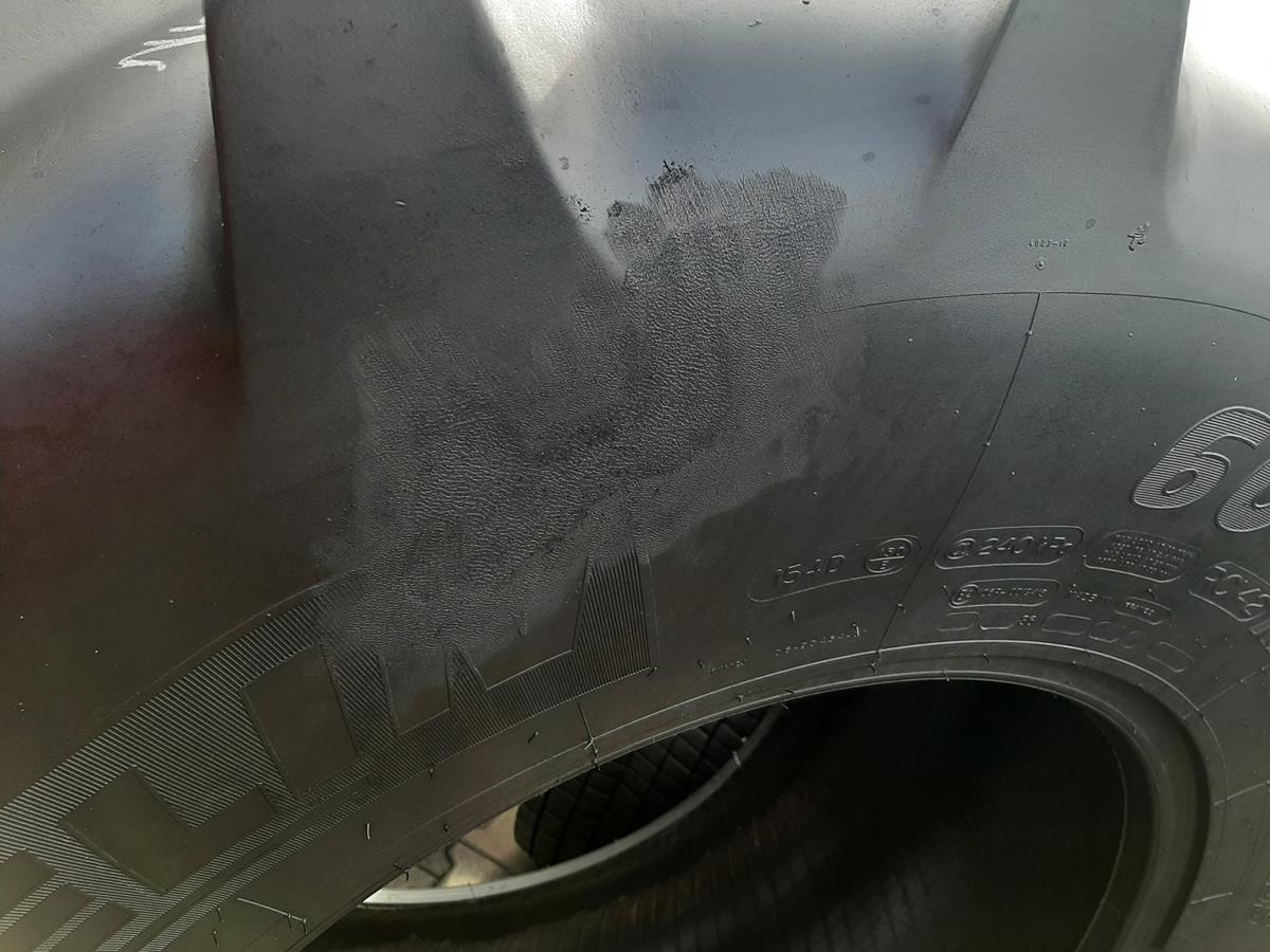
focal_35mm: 26
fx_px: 954
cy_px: 476
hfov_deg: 67.3
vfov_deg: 53.1
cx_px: 635
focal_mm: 3.93
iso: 40
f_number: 1.7
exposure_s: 1/174
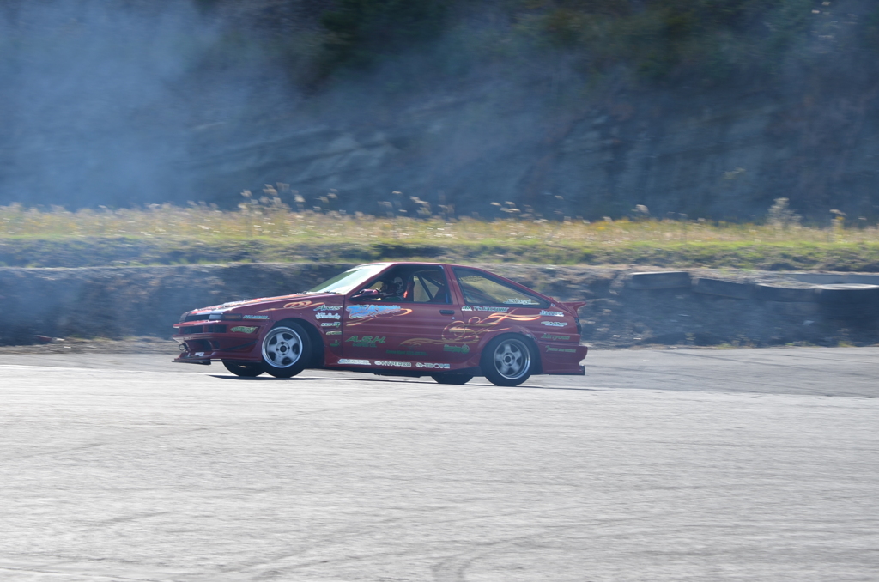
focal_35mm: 129
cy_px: 291
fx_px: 3143
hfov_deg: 15.9
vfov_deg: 10.6
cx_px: 440
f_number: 8
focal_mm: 86
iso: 100
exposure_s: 1/250
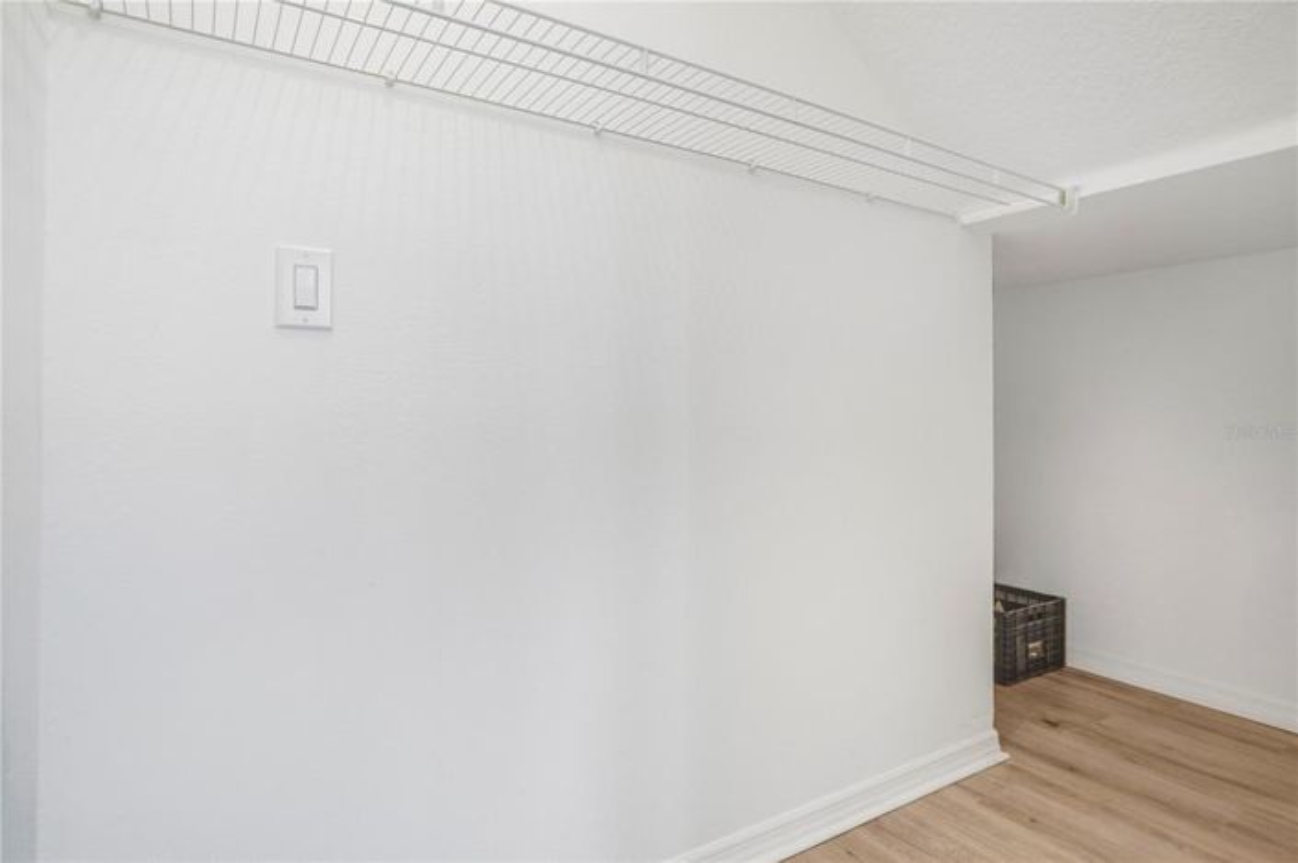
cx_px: 649
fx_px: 649
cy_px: 432
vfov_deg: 67.3
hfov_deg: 90.0
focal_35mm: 18
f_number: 2.2
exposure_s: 1/40
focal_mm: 12
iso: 100
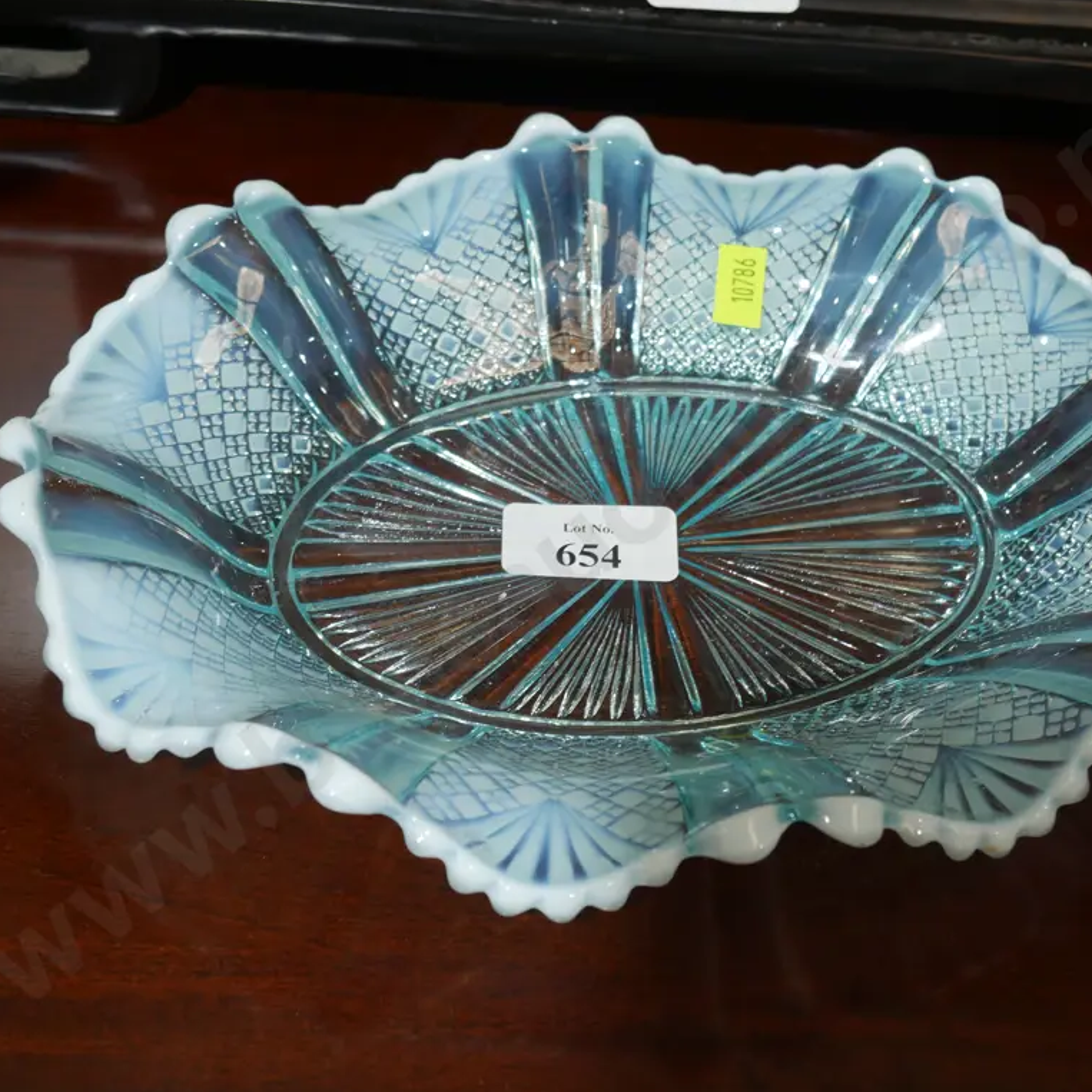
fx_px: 2034
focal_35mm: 57
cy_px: 546
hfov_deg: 30.0
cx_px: 587
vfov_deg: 30.0
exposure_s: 1/60
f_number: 5.2
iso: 500
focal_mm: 24
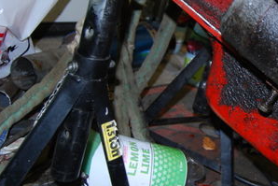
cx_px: 266
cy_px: 50
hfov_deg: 32.2
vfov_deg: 23.2
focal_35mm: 58
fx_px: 448
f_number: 3.5
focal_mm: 18
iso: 200
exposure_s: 1/60
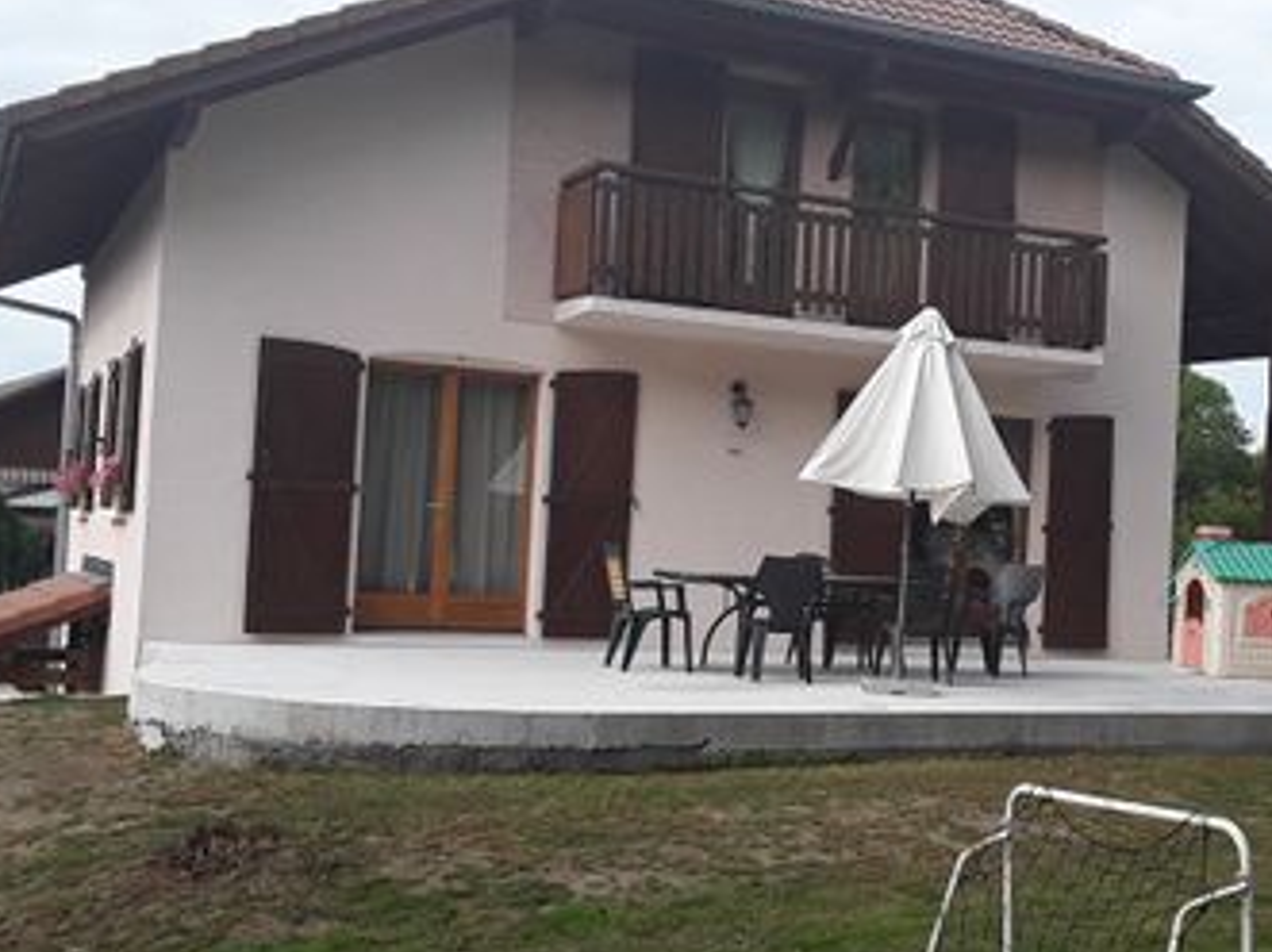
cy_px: 484
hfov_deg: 37.7
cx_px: 995
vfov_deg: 29.7
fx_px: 1800
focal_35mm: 49
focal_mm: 2.91
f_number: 1.9
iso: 40
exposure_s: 1/870
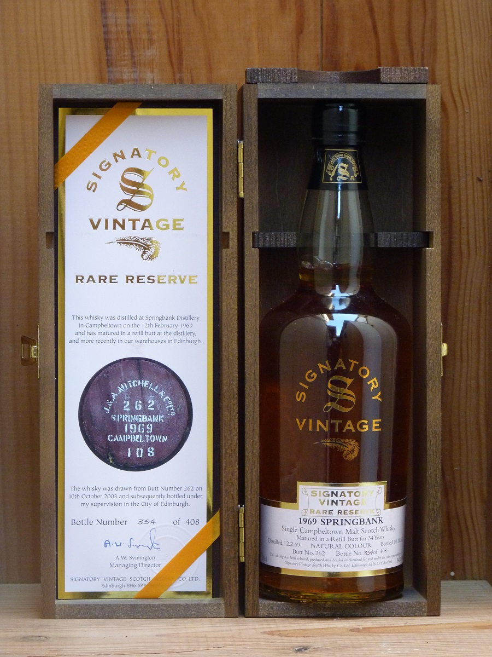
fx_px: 2937
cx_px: 246
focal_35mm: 155
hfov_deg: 9.6
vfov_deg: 12.7
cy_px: 328
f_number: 3.7
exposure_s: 1/50
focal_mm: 27.5
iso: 400
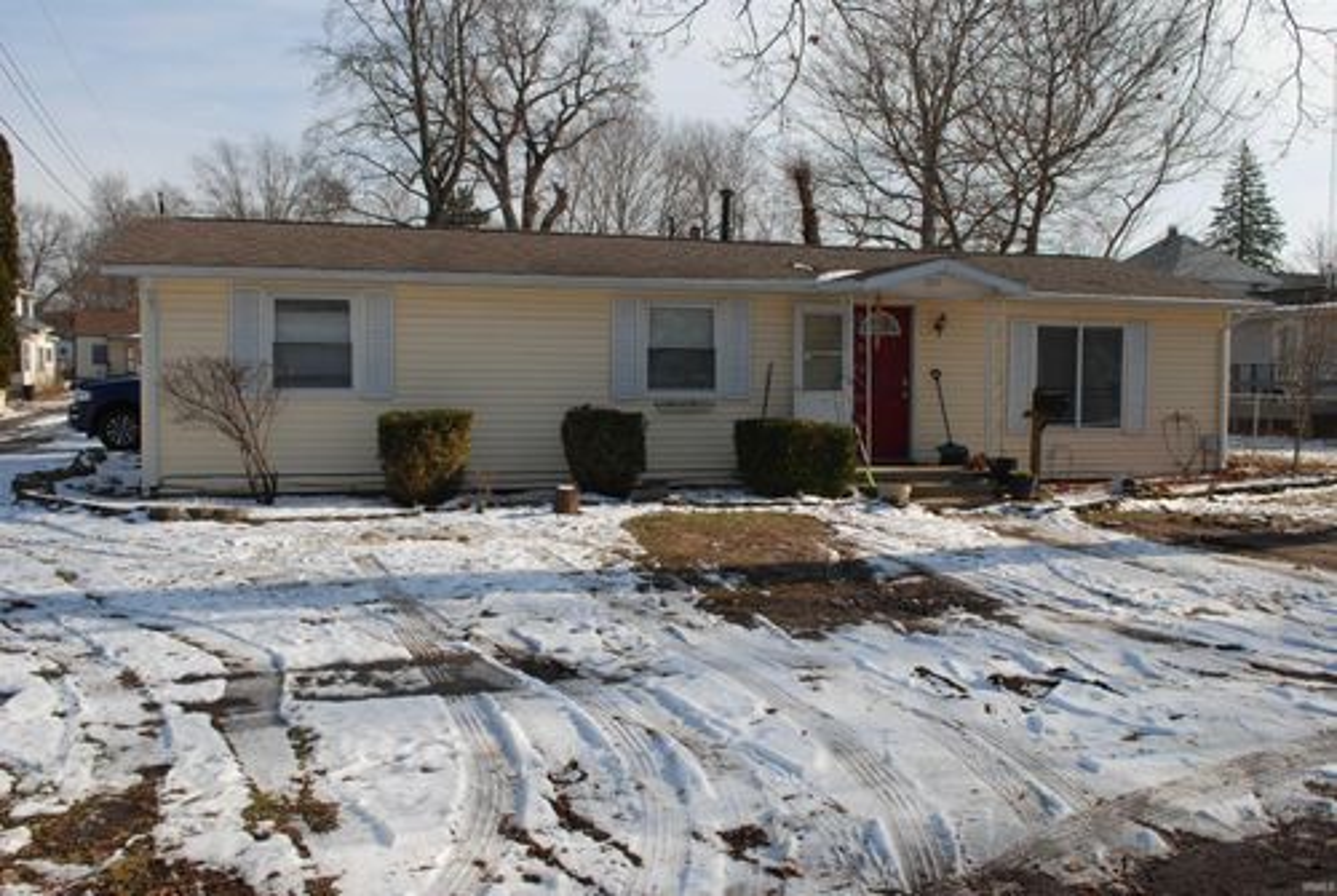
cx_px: 668
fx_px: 1339
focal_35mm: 36
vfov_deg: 37.0
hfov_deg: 53.1
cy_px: 448
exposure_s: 1/200
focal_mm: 24
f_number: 9
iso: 100
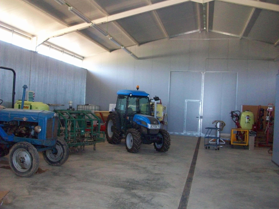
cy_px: 104
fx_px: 274
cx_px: 140
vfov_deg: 41.8
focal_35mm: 34
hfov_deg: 54.0
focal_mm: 5.7
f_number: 2.8
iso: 320
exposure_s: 1/80.3
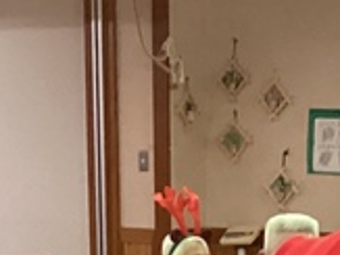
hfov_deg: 10.4
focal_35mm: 190
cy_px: 775
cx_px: 271
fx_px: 1865
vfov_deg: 7.0
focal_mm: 3.3
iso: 400
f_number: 2.4
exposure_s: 1/40
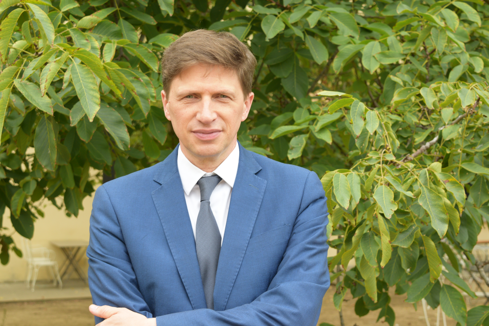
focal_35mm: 63
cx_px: 244
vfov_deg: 21.6
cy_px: 163
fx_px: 856
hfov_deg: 31.9
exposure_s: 1/200
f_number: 7.1
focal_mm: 42
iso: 400
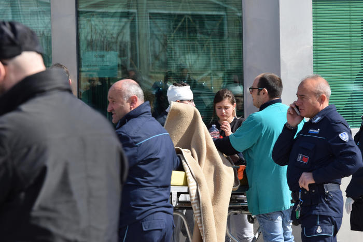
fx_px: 2647
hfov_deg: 7.8
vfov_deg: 5.2
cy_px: 121
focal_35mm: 262
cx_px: 182
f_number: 13
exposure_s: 1/200
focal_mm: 175
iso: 200
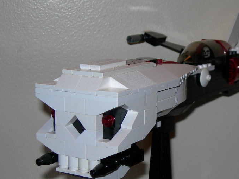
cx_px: 167
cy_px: 115
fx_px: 635
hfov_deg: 21.2
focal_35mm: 92
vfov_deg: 16.0
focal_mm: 12.7
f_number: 3.5
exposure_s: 1/60.1
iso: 50
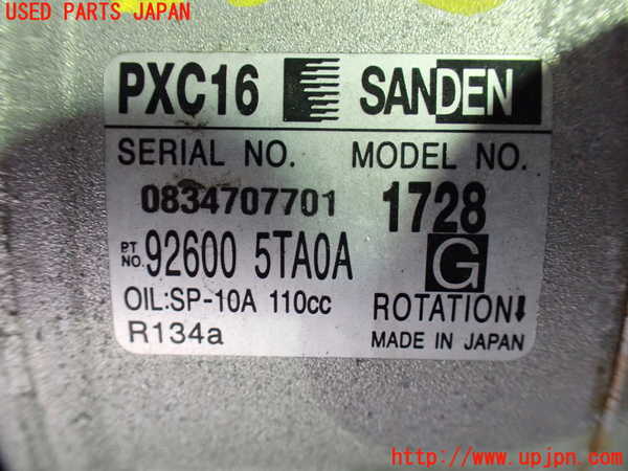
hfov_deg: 60.0
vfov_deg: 46.8
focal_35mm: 30
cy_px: 236
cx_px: 314
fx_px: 544
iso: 1000
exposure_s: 1/30
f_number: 2.3
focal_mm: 5.4
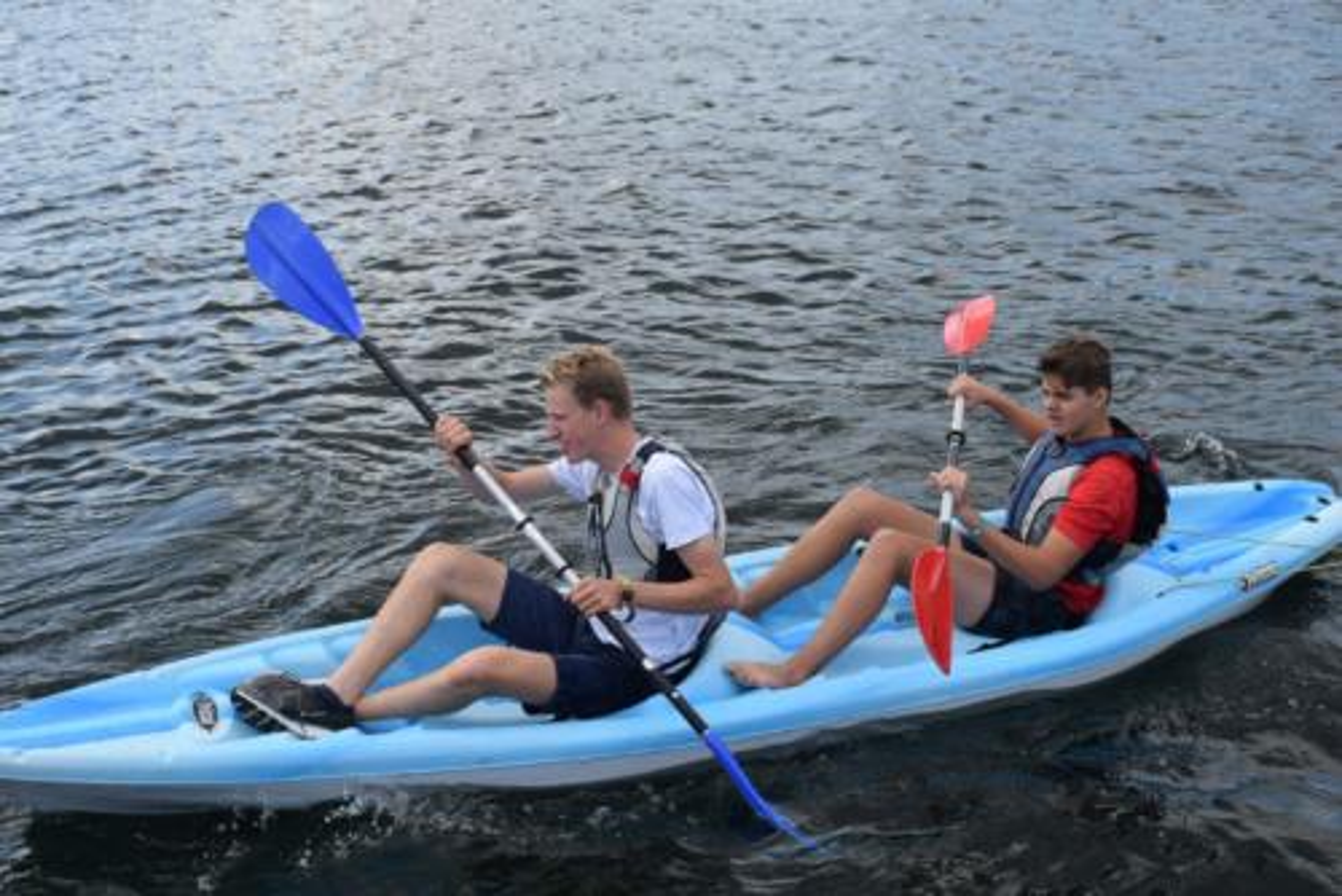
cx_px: 671
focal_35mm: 51
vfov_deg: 26.5
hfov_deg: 38.9
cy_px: 448
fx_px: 1902
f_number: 8
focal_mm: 34
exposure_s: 1/250
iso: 200
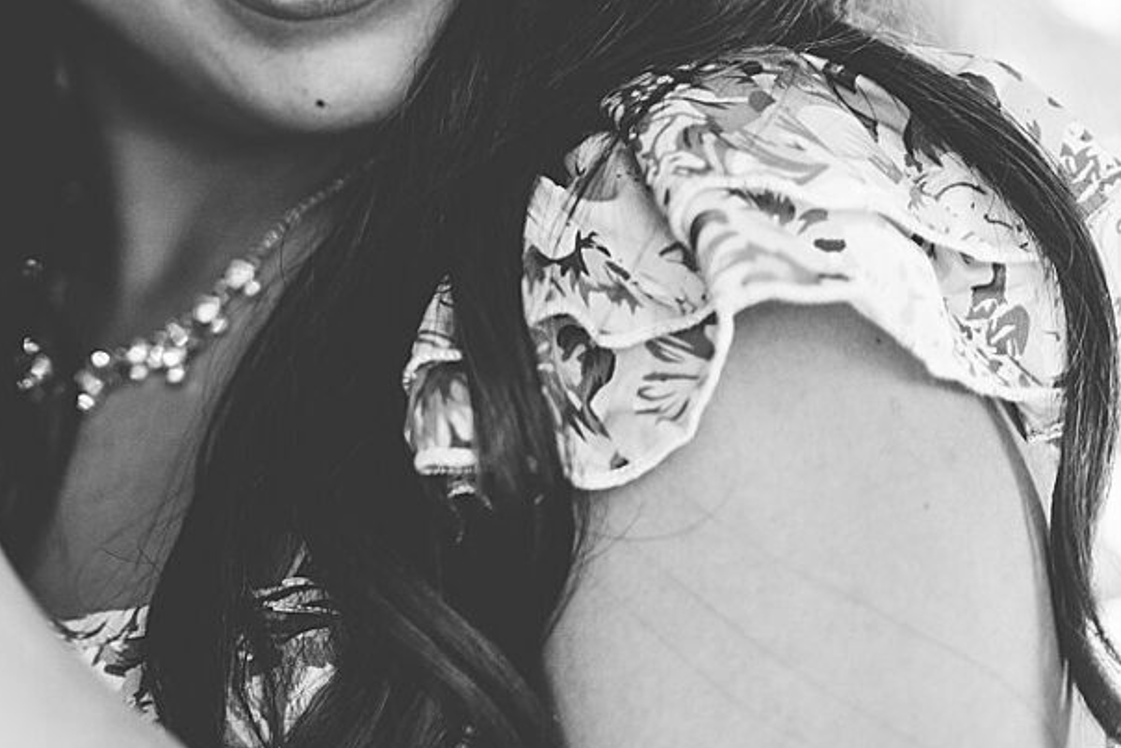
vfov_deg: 8.5
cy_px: -163
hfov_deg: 12.5
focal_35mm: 159
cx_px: -310
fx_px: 4952
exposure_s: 1/125
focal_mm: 50
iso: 200
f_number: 1.2
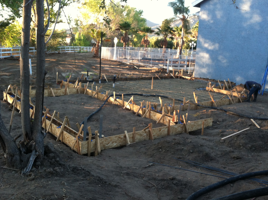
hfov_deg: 46.8
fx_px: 309
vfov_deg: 35.9
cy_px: 93
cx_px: 139
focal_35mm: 40
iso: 100
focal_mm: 3.85
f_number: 2.8
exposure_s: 1/120
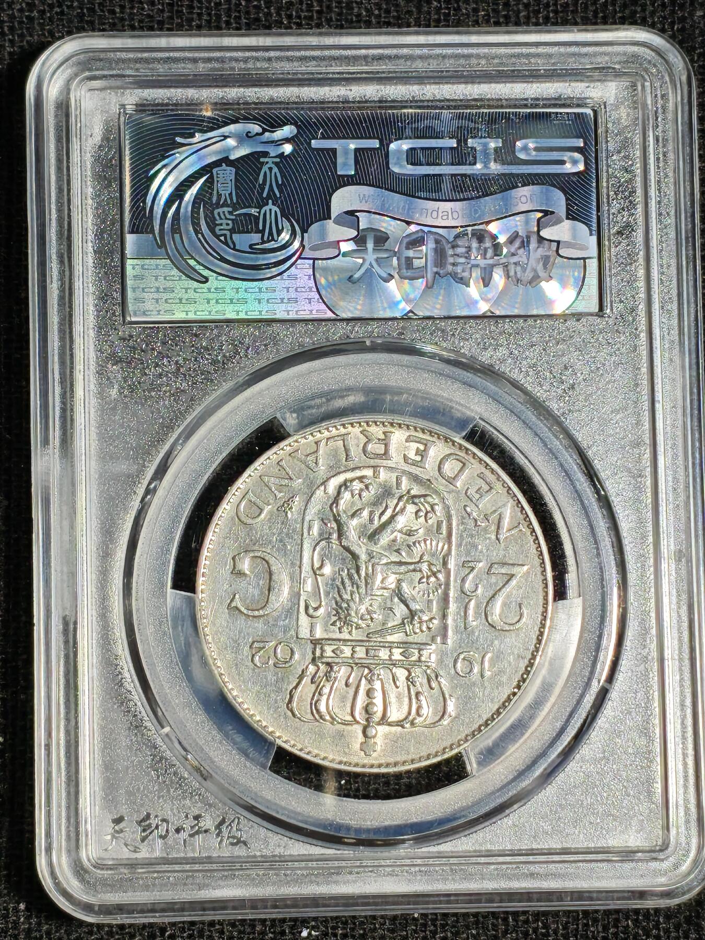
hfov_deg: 13.6
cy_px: 470
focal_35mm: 109
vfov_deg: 18.0
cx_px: 352
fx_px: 2960
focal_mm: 4.94
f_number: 1.5
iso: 50
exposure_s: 1/560
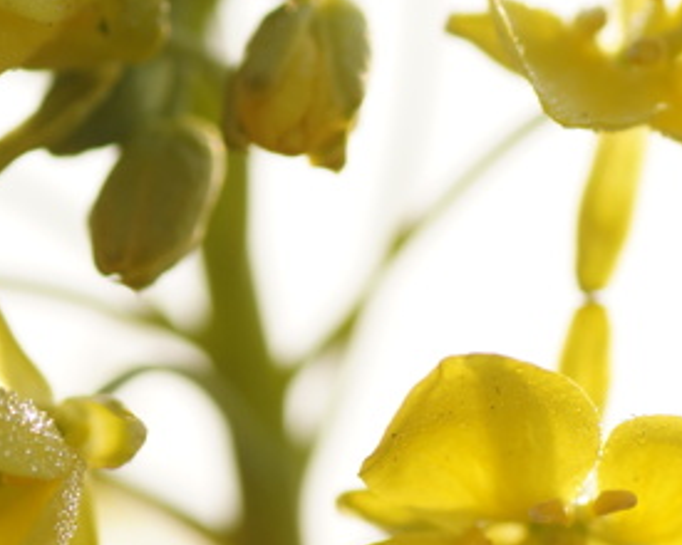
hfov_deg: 4.1
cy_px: 399
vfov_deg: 3.3
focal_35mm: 471
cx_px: 131
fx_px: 9507
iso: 100
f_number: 5
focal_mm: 90
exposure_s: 1/200
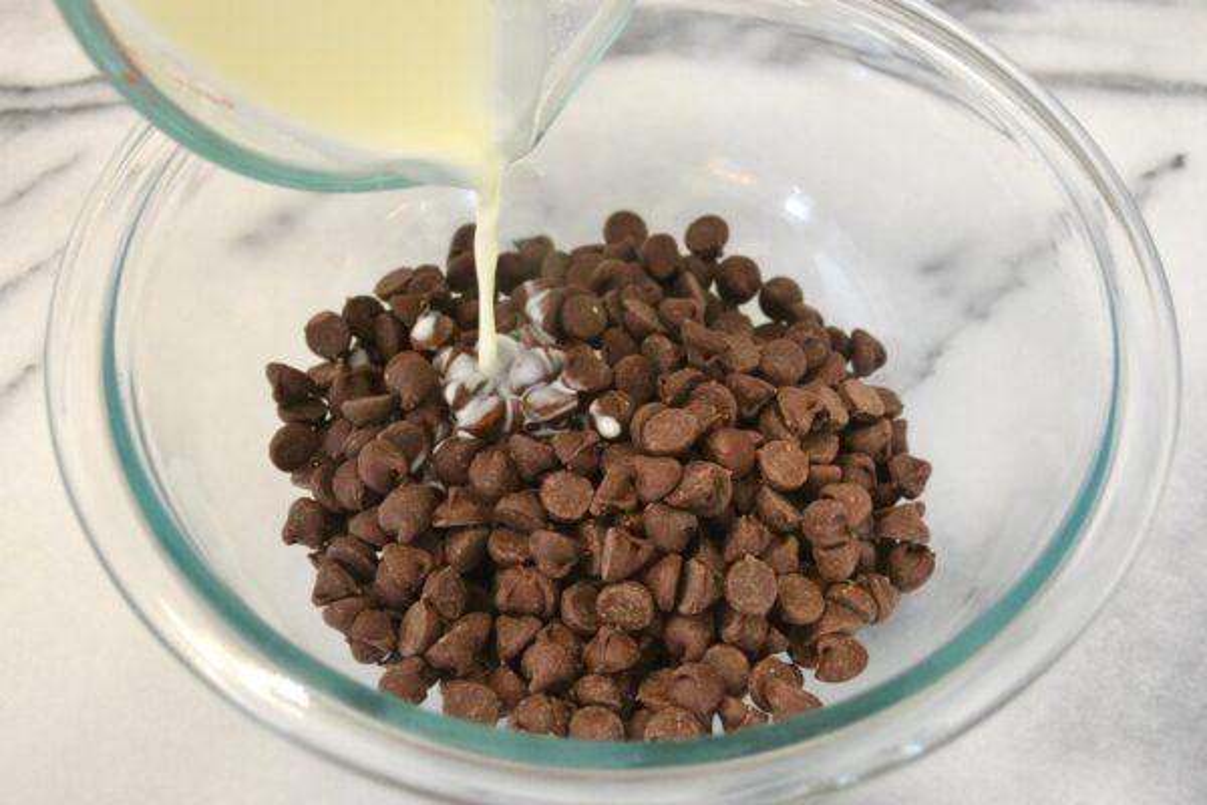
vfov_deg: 26.5
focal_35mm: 51
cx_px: 604
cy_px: 402
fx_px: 1710
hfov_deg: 38.9
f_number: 5
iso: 1800
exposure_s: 1/60
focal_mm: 34
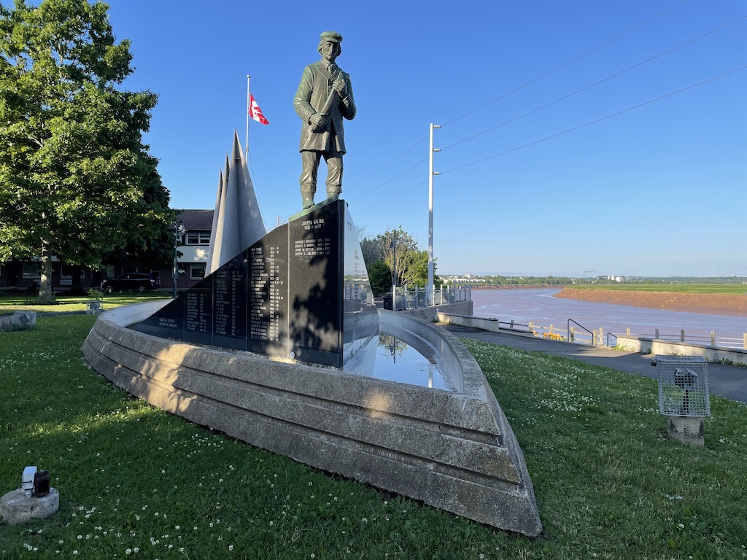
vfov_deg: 53.1
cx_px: 374
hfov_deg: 67.3
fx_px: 561
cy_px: 280
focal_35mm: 26
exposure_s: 1/1887
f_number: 1.6
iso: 32
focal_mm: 4.2
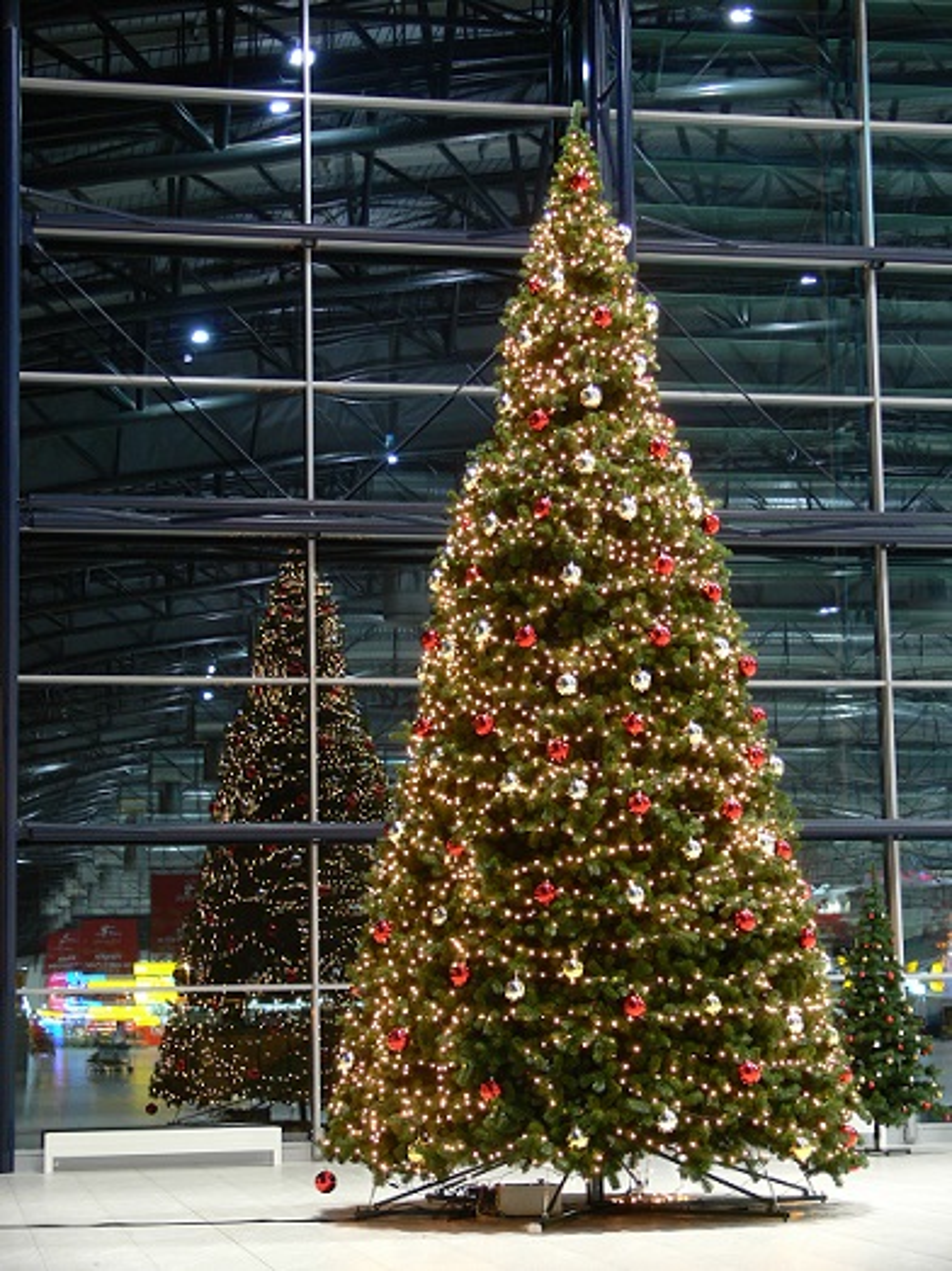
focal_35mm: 71
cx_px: 476
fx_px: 2605
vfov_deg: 27.4
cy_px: 636
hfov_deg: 20.7
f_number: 3.2
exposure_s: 1/1.6
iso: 100
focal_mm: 15
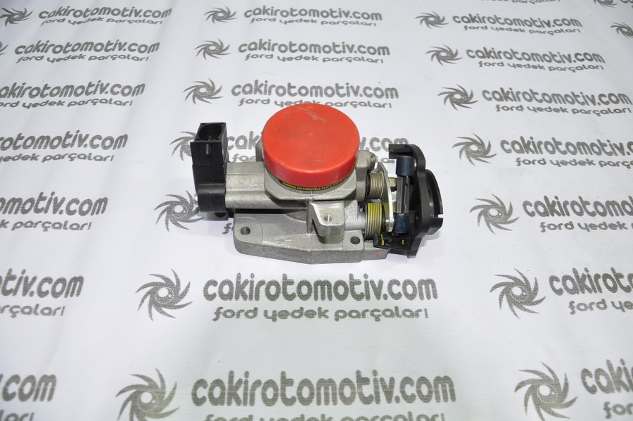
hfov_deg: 67.4
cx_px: 316
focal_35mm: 27
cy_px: 210
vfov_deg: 47.8
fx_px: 474
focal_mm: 18
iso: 200
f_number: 4.5
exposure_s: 1/40
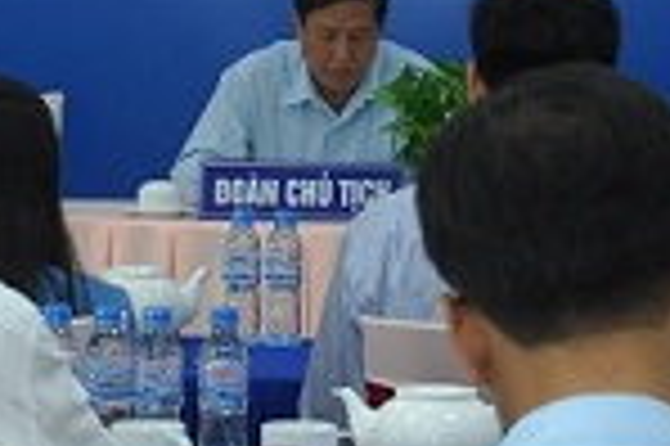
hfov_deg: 10.0
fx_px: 3830
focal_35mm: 206
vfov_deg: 6.6
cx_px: 234
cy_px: -171
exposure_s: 1/60
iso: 500
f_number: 6
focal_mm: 34
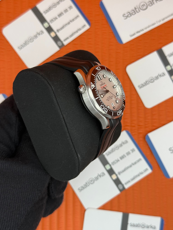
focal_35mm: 48
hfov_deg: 30.3
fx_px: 320
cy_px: 115
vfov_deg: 39.7
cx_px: 86
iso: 64
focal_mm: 6.76
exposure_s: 1/165
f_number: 1.78
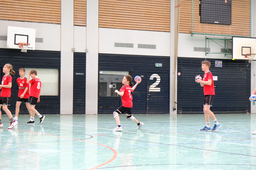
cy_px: 85
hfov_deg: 24.5
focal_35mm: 83
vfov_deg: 16.5
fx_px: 590
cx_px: 128
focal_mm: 55
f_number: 4.5
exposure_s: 1/500
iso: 6400
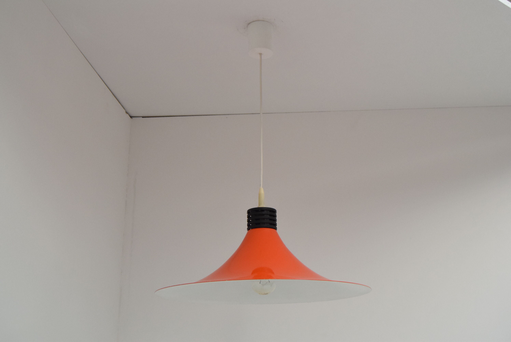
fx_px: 639
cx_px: 256
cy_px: 171
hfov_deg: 43.6
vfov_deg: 29.9
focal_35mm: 45
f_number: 7.1
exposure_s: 1/200
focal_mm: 30
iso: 1600
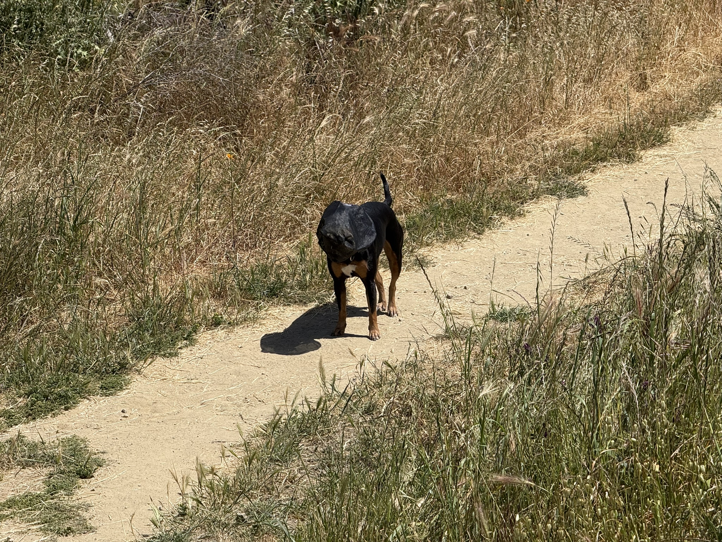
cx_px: 361
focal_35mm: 120
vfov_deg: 12.3
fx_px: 2503
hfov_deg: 16.4
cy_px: 271
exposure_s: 1/1969
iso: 50
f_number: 2.8
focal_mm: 15.66
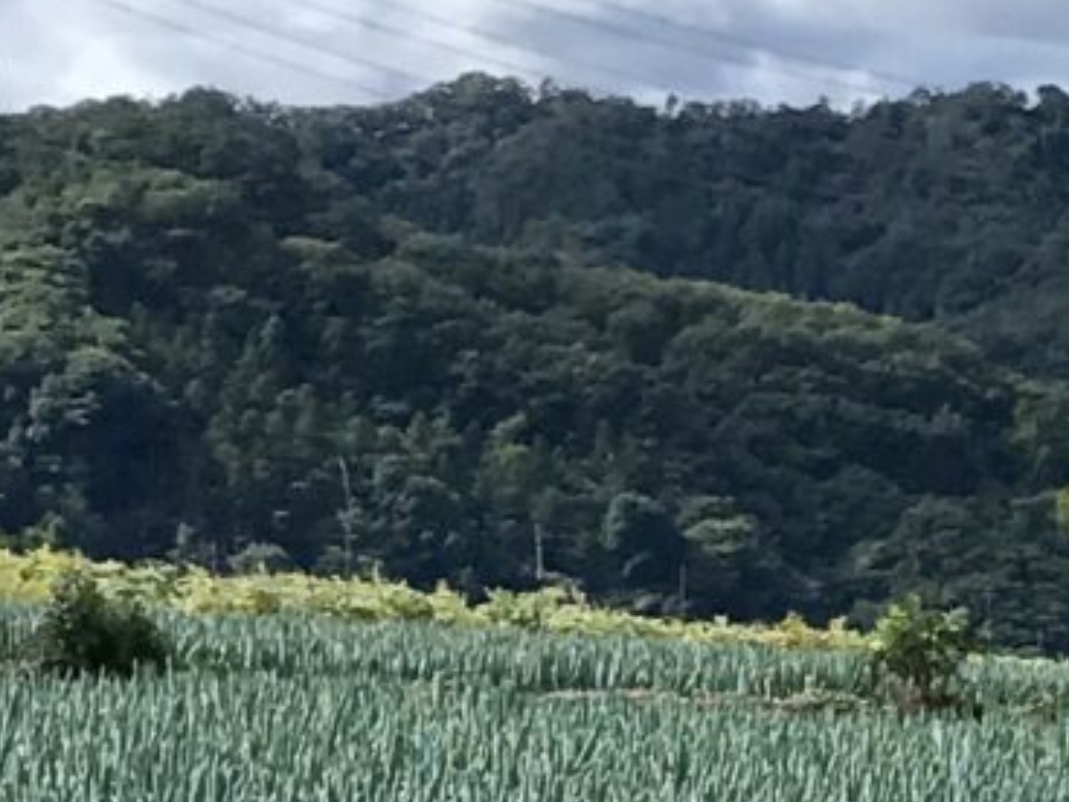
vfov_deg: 7.6
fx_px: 6022
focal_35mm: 195
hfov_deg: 9.5
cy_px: 779
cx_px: 2083
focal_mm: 3.99
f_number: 1.8
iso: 20
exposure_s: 1/2519
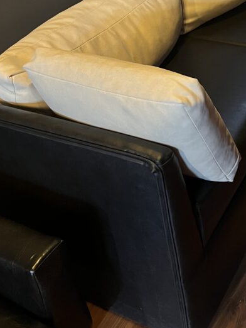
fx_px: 483
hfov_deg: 27.6
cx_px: 217
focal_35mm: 51
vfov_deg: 35.8
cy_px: 49
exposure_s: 1/25
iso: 500
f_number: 1.6
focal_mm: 5.1
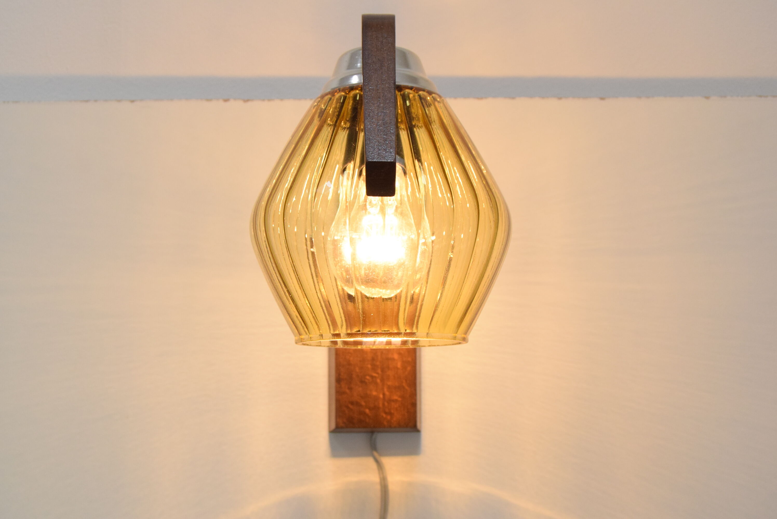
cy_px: 260
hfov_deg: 42.3
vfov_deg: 29.0
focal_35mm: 46
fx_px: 1004
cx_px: 388
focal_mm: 31
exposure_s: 1/250
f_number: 8
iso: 1600
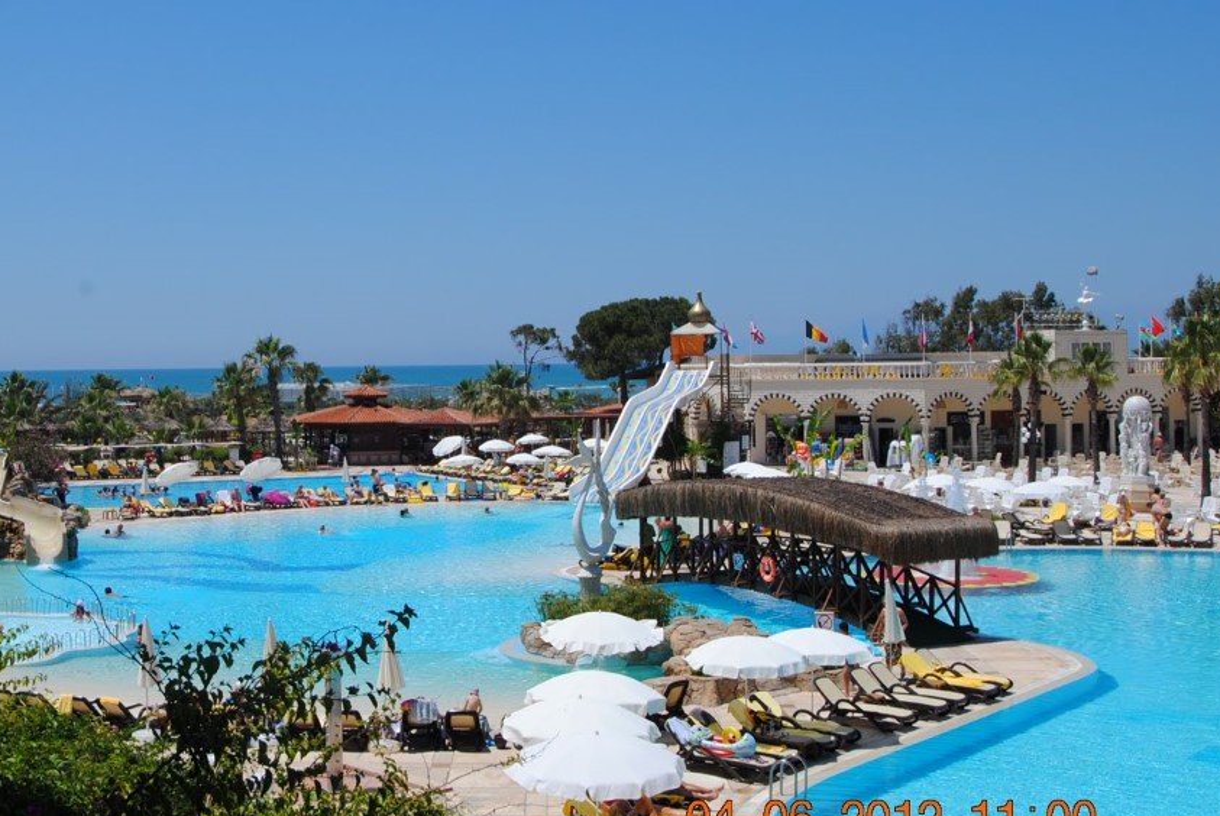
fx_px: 1662
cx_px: 425
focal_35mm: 49
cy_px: 347
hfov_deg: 39.9
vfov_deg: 27.6
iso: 100
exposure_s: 1/320
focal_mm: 24
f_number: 9
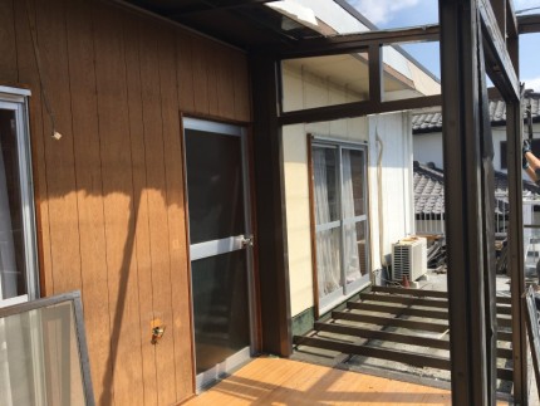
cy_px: 203
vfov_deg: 48.3
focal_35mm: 29
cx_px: 270
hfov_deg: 61.6
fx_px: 453
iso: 25
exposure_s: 1/1508
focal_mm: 4.15
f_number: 2.2
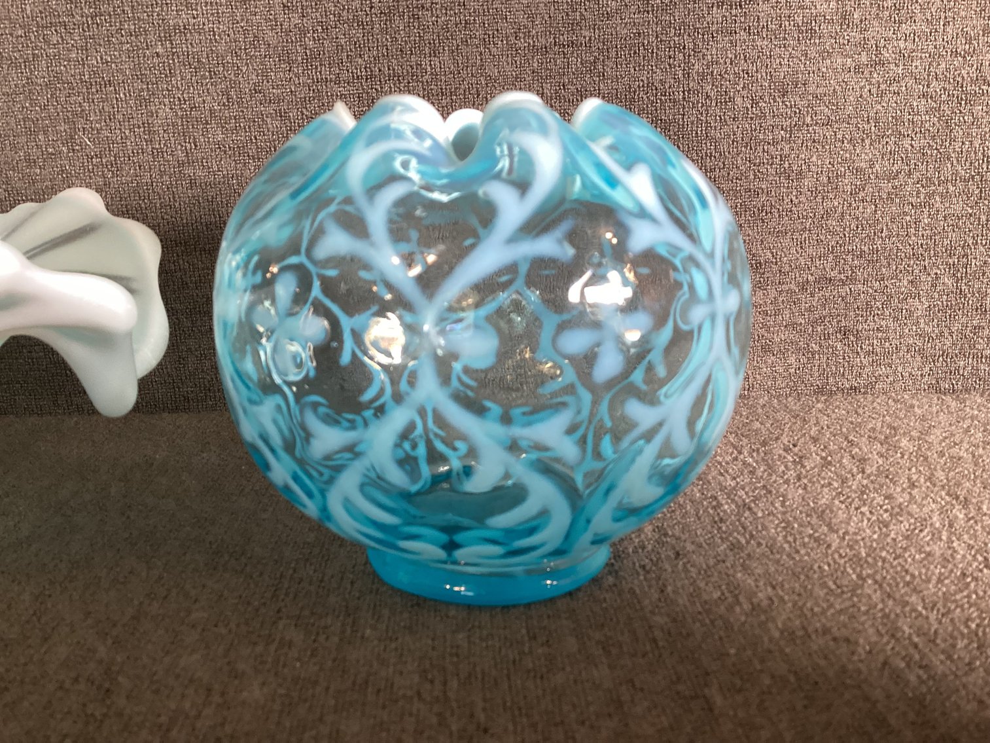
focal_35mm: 31
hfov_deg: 58.3
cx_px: 495
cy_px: 372
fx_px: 887
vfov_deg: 45.4
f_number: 2.4
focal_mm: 3.3
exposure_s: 1/60
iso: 250
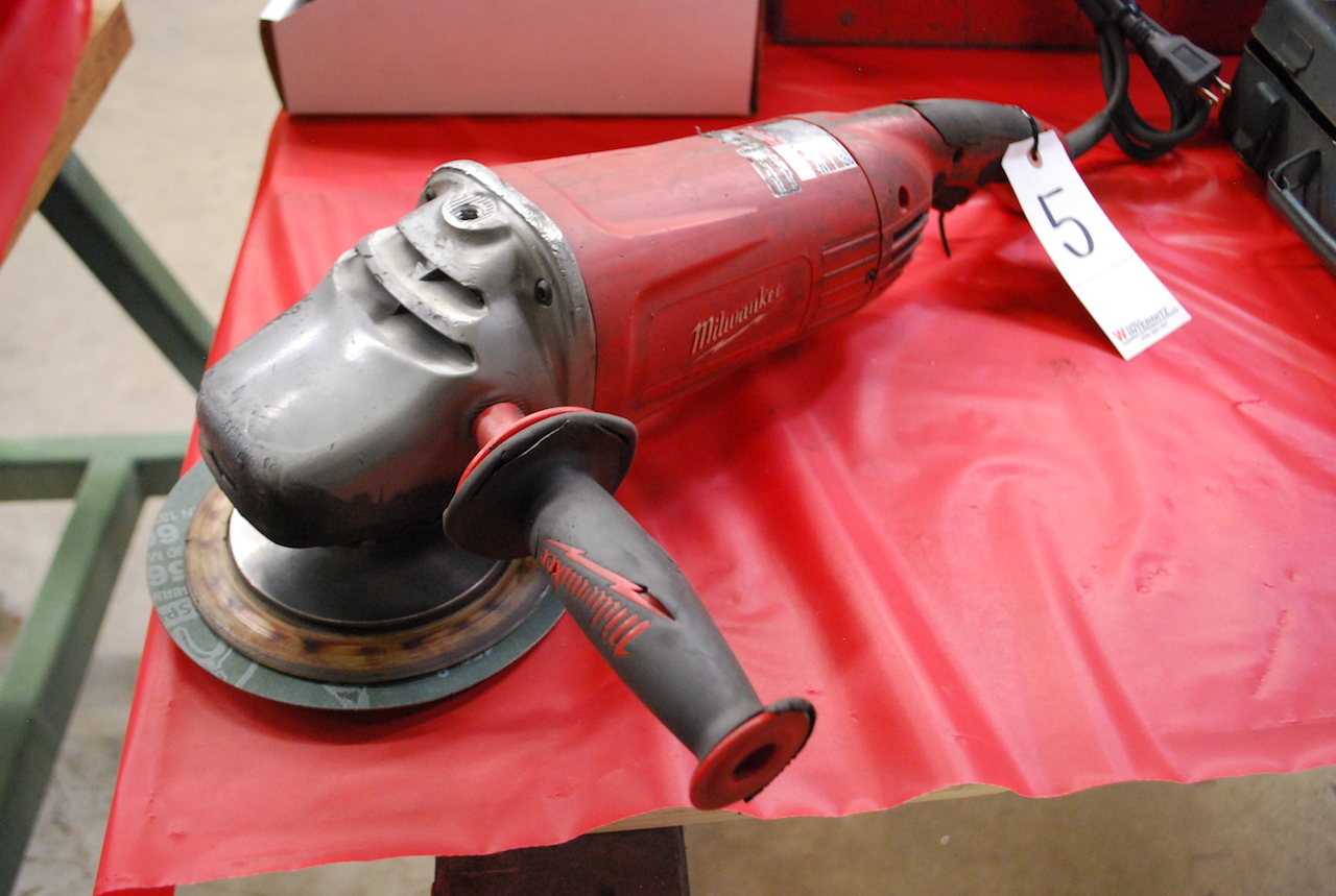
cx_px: 668
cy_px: 448
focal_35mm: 30
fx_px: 1116
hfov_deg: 61.8
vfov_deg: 43.8
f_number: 3.8
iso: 1600
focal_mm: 20
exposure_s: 1/20
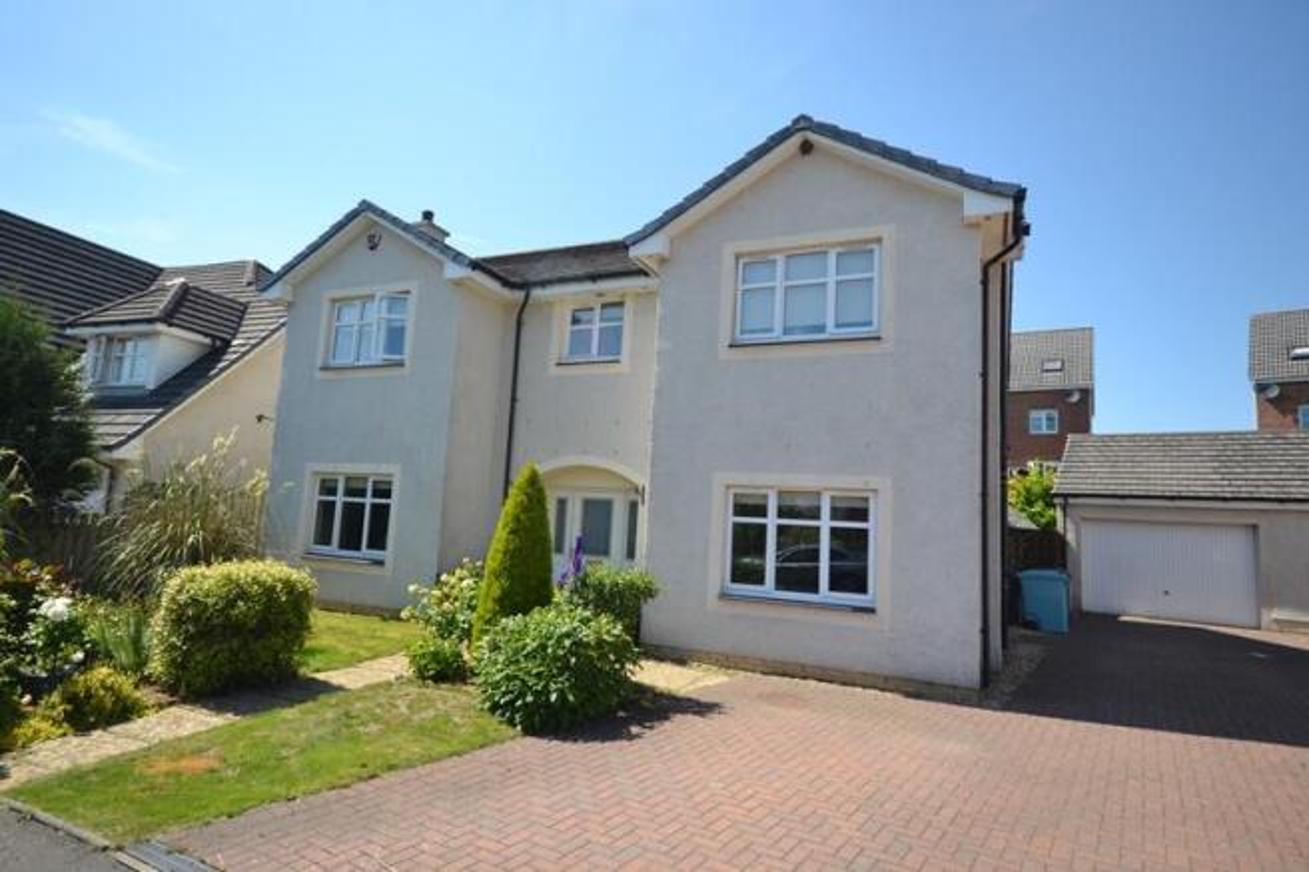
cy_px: 436
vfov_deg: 63.2
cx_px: 654
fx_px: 709
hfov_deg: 85.4
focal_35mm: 20
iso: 100
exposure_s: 1/200
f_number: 7.1
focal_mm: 13
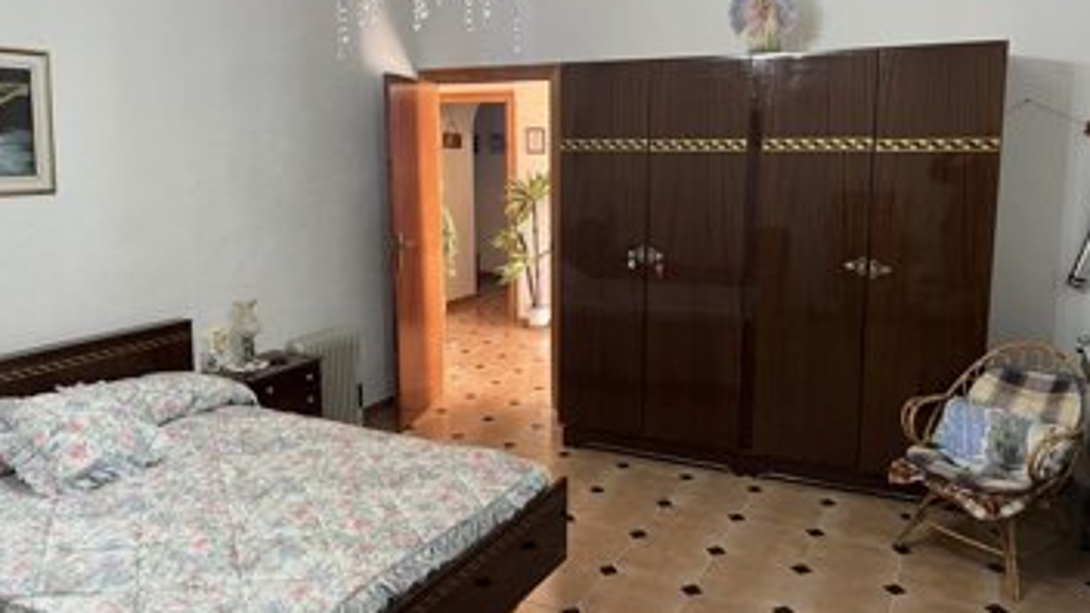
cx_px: 542
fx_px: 838
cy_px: 276
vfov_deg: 40.1
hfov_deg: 66.1
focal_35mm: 29
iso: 320
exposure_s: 1/50
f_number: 1.6
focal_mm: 5.1
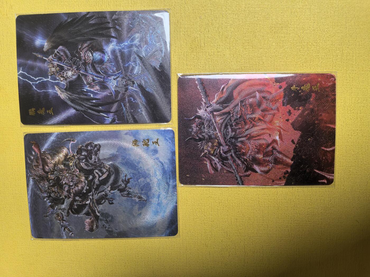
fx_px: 289
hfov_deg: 65.3
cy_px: 138
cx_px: 185
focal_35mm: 27
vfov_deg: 51.4
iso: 250
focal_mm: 6.35
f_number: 4
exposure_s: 1/100
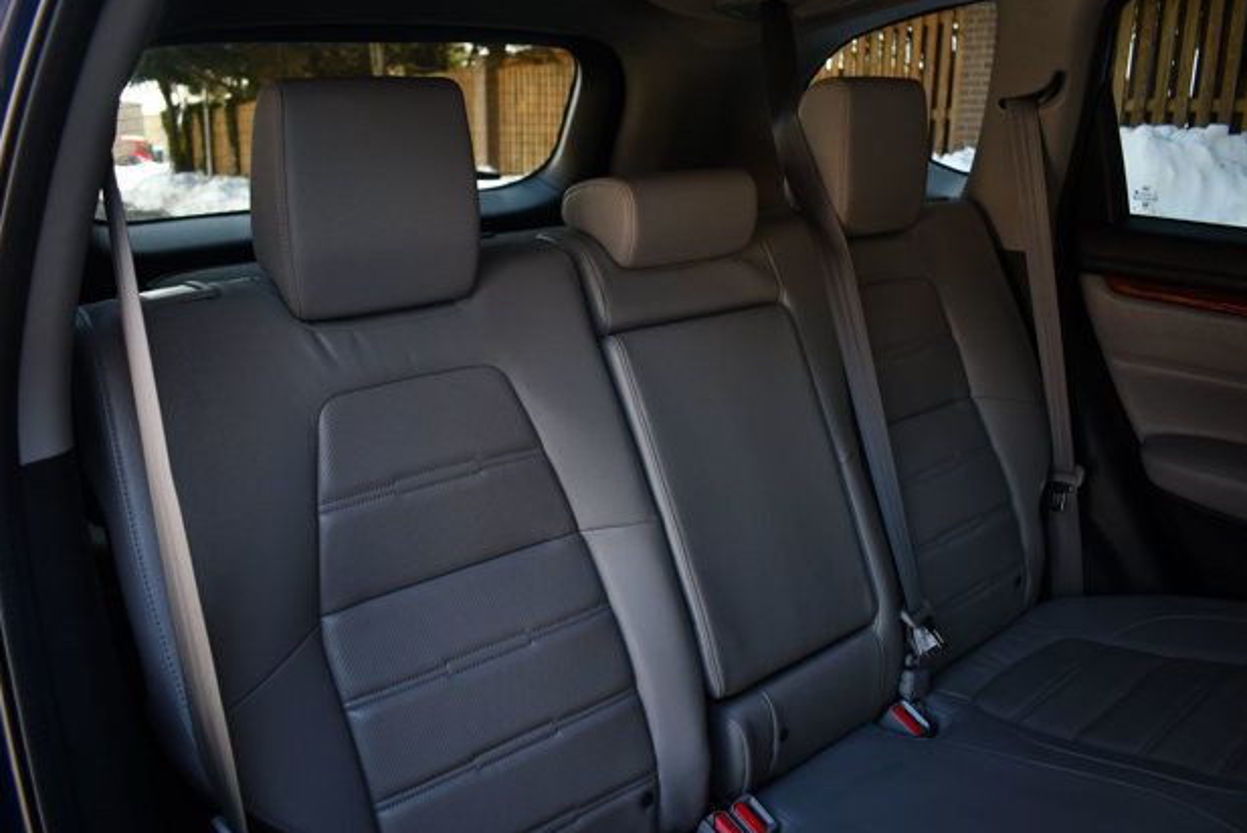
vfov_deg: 46.4
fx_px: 970
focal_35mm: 28
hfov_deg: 65.4
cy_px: 426
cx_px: 612
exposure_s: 1/250
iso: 500
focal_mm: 18
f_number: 3.5
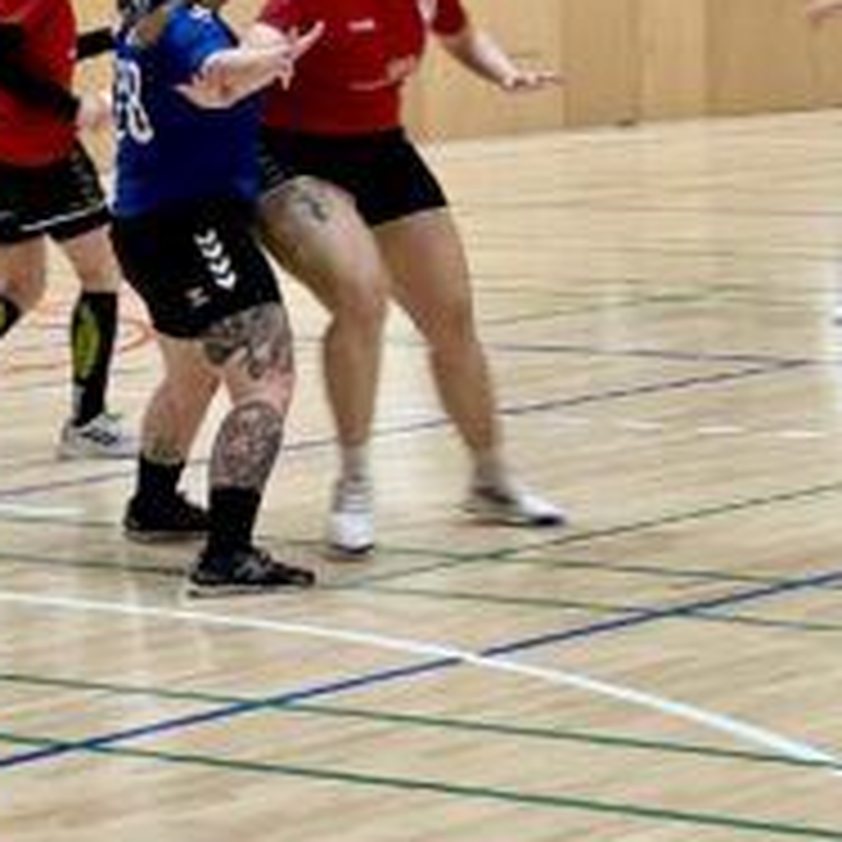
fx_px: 4706
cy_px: 77
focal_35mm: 171
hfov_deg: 9.8
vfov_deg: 10.2
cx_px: 1364
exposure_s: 1/50
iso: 125
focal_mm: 6
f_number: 2
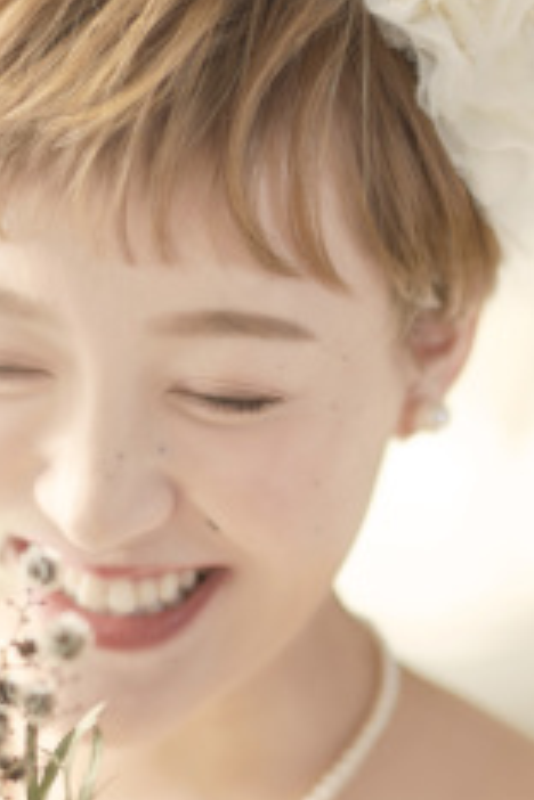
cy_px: 612
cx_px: 315
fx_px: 2648
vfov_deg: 17.1
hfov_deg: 11.5
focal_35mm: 119
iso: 160
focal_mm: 58
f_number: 2
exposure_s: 1/640
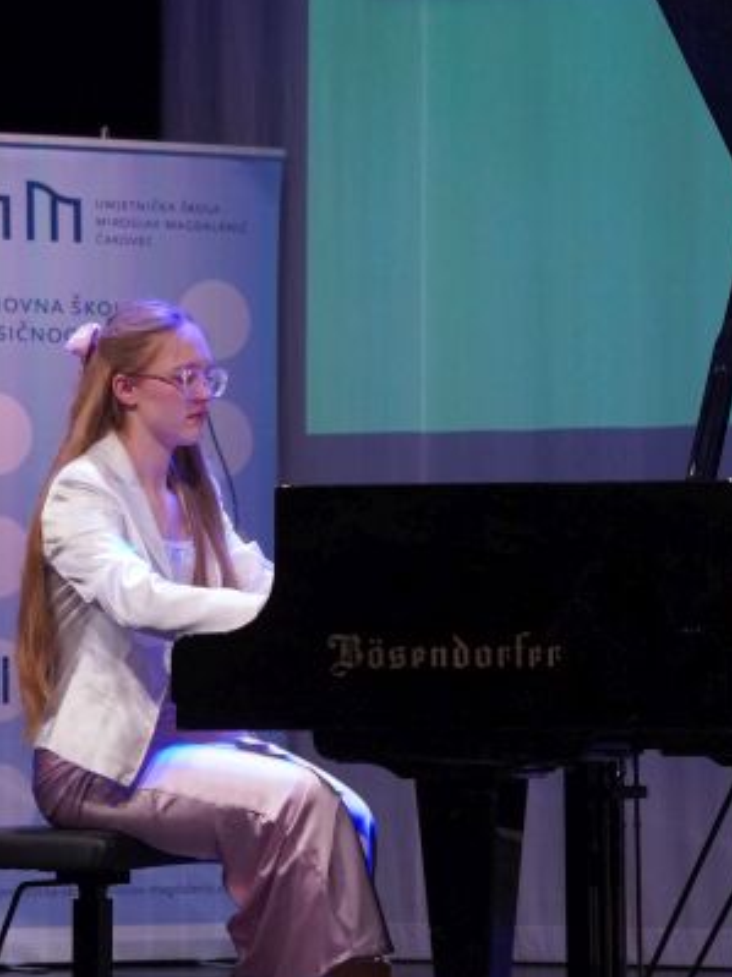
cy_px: 375
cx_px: 279
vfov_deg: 11.0
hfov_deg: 8.3
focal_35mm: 179
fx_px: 5050
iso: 2000
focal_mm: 50
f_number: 2.8
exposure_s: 1/160
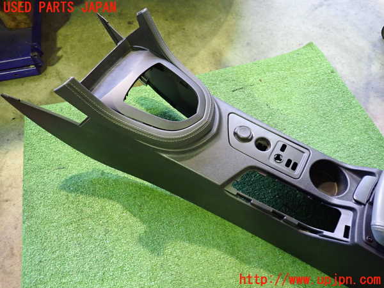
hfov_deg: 69.4
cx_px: 192
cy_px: 144
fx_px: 277
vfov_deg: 54.9
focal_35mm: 25
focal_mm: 4.5
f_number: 2
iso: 640
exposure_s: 1/30
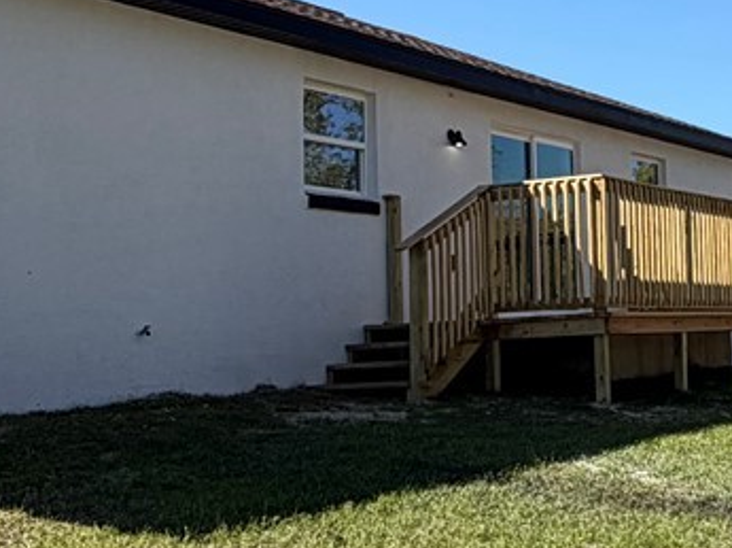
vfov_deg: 22.5
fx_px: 1373
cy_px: 202
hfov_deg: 28.5
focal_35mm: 65
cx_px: 687
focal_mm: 2.22
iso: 32
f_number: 2.2
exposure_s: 1/770
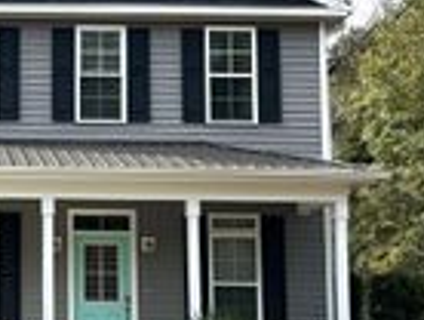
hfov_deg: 19.8
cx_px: -55
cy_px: 180
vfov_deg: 15.8
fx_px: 1153
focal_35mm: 94
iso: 50
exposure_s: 1/2571
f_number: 1.5
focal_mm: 5.7
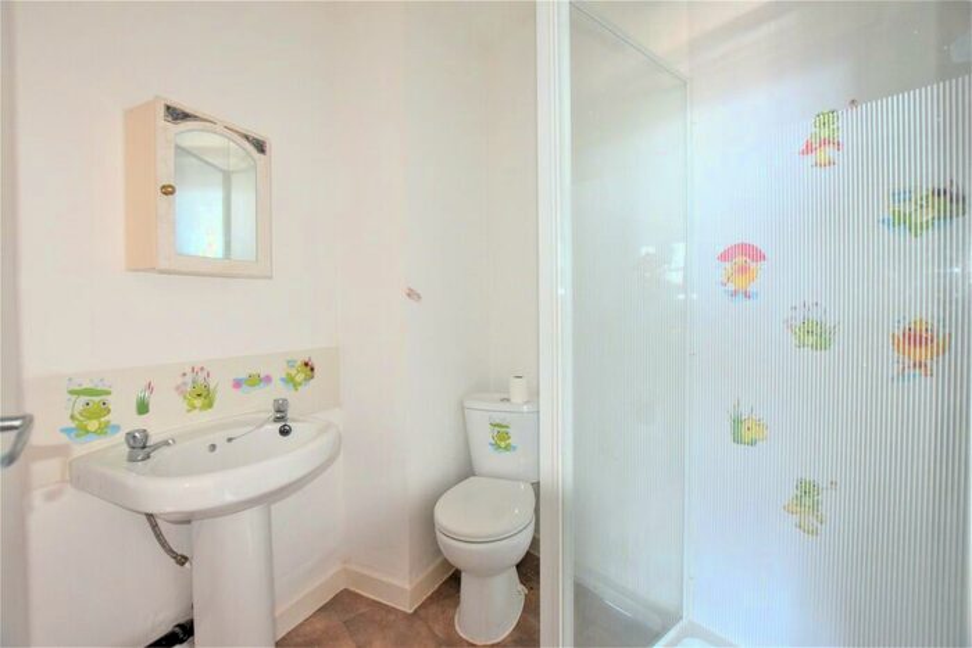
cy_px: 324
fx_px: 405
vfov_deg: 77.4
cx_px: 486
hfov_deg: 100.4
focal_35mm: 15
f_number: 5
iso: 1600
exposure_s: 1/15
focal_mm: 10
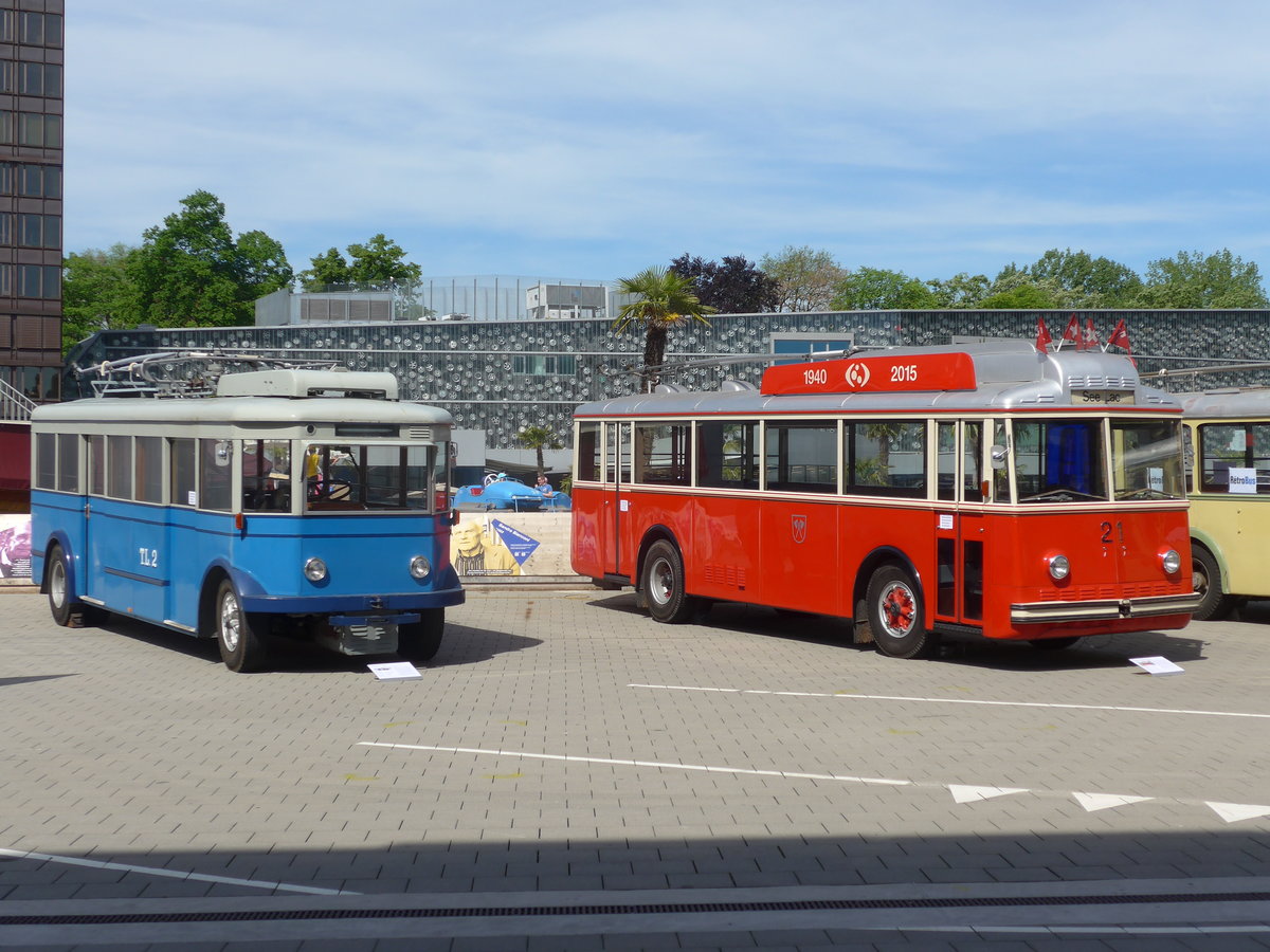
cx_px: 635
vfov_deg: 28.0
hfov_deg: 36.8
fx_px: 1908
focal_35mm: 52
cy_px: 476
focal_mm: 10.7
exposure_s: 1/1300
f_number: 3.3
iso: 80
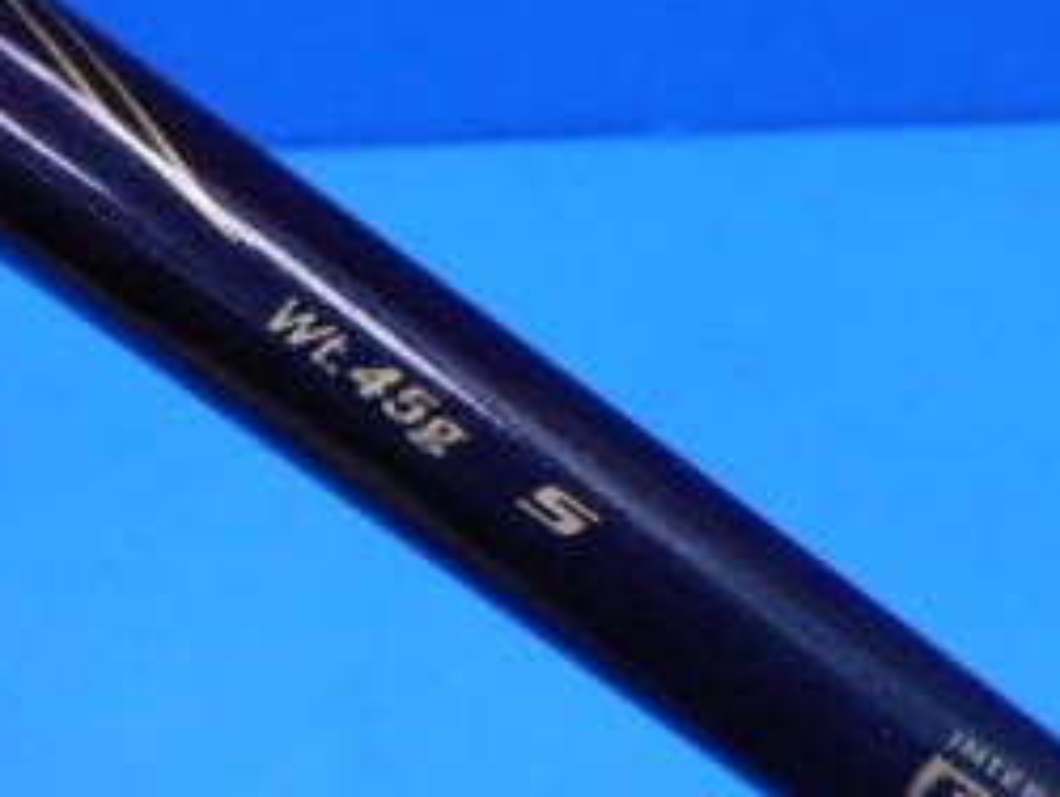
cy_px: 560
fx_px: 1962
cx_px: 700
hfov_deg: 30.0
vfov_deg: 22.8
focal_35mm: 64
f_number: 3.7
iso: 200
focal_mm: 4.5
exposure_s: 1/30
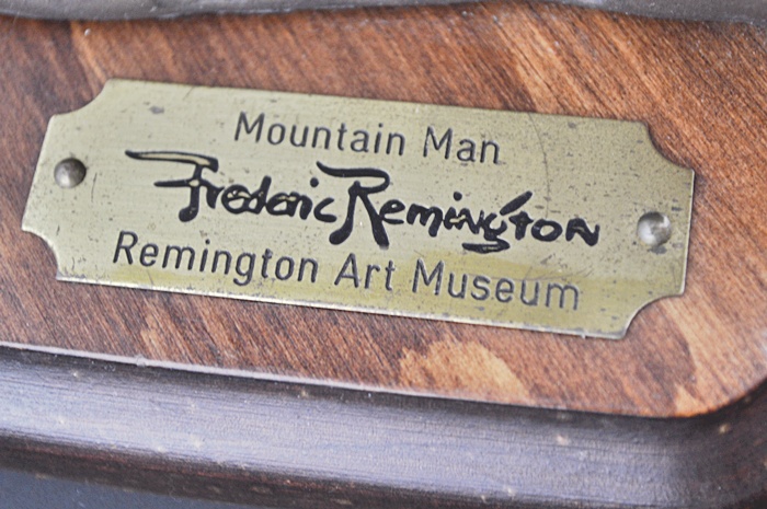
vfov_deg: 17.5
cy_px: 254
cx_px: 384
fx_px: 1660
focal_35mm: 78
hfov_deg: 26.0
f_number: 5.6
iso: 900
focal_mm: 52
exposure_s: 1/15
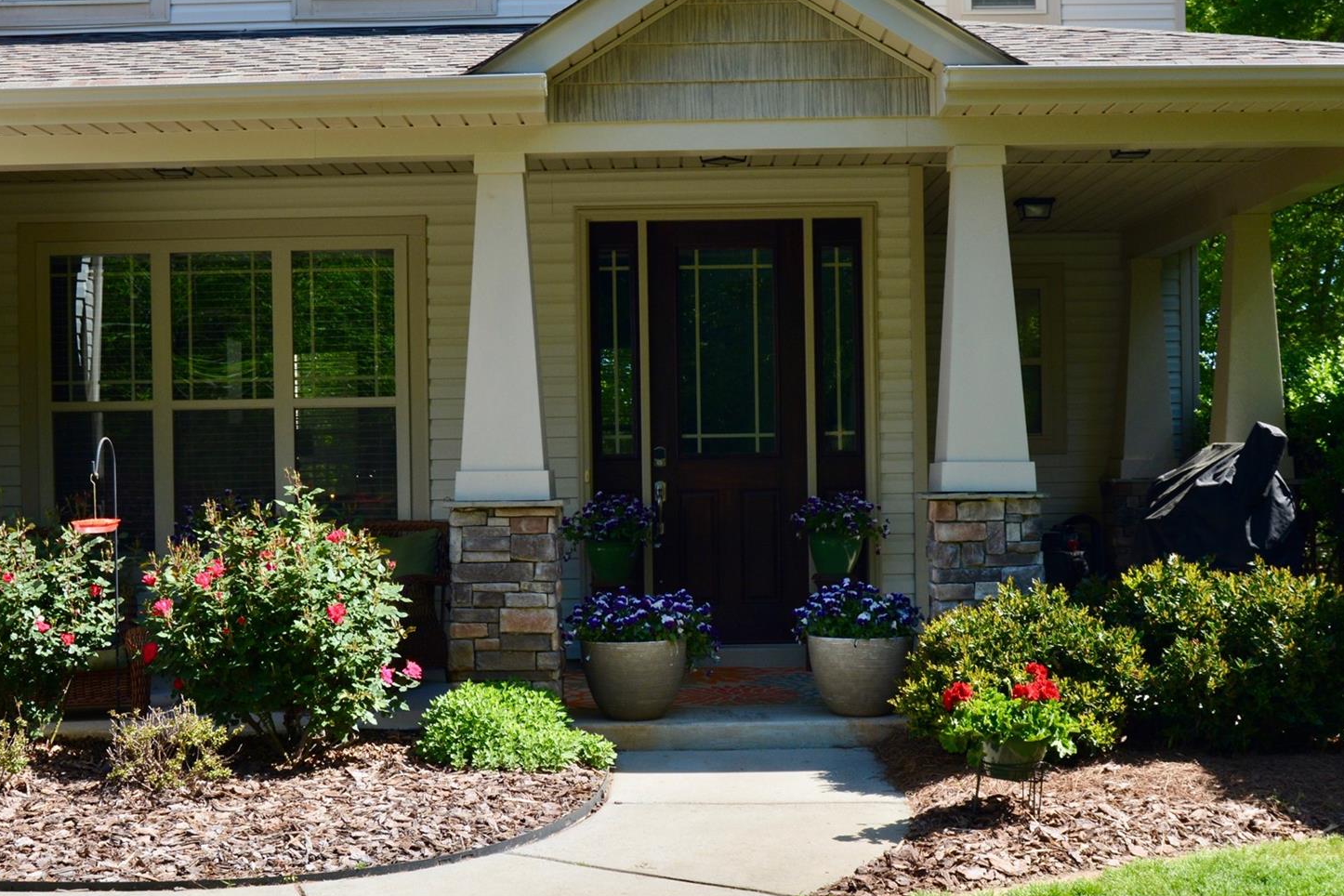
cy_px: 498
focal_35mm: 51
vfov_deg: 26.5
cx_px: 636
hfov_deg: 38.9
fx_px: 1904
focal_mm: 24
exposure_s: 1/250
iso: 360
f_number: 10
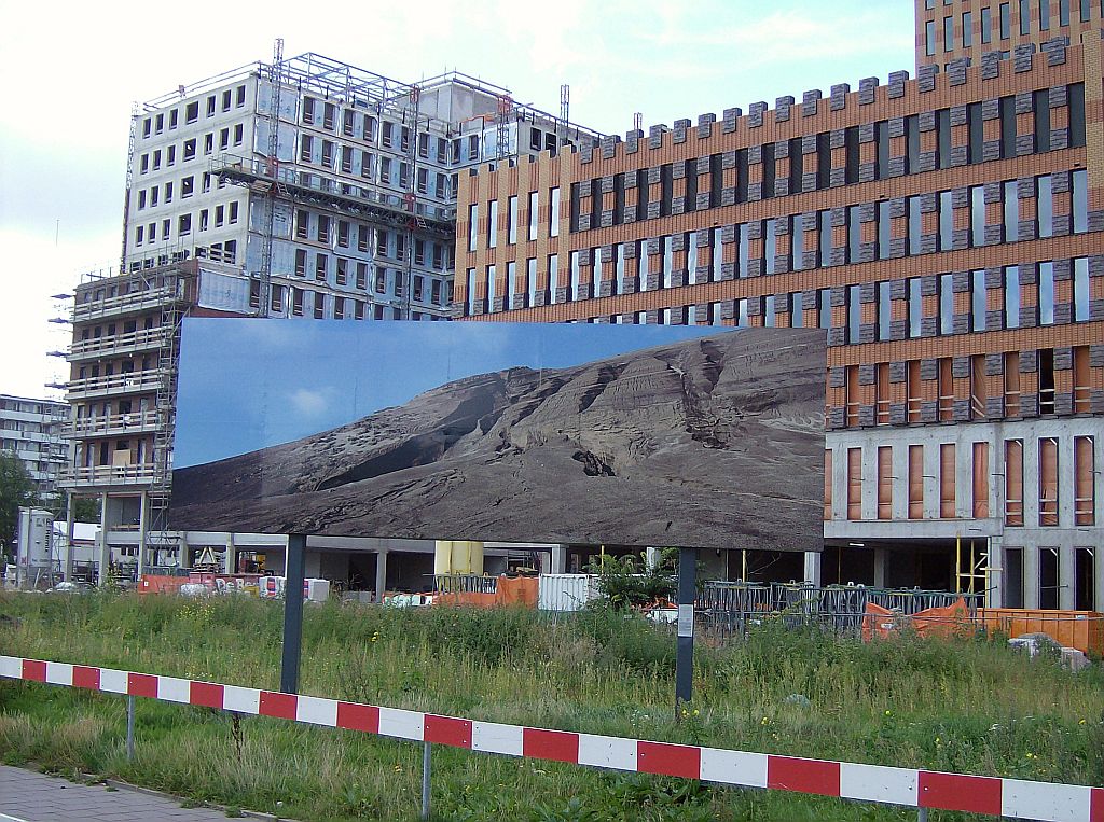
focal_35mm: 46
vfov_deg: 31.4
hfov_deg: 41.3
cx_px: 552
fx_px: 1464
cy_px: 411
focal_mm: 7.7
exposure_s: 1/546
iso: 100
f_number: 3.1
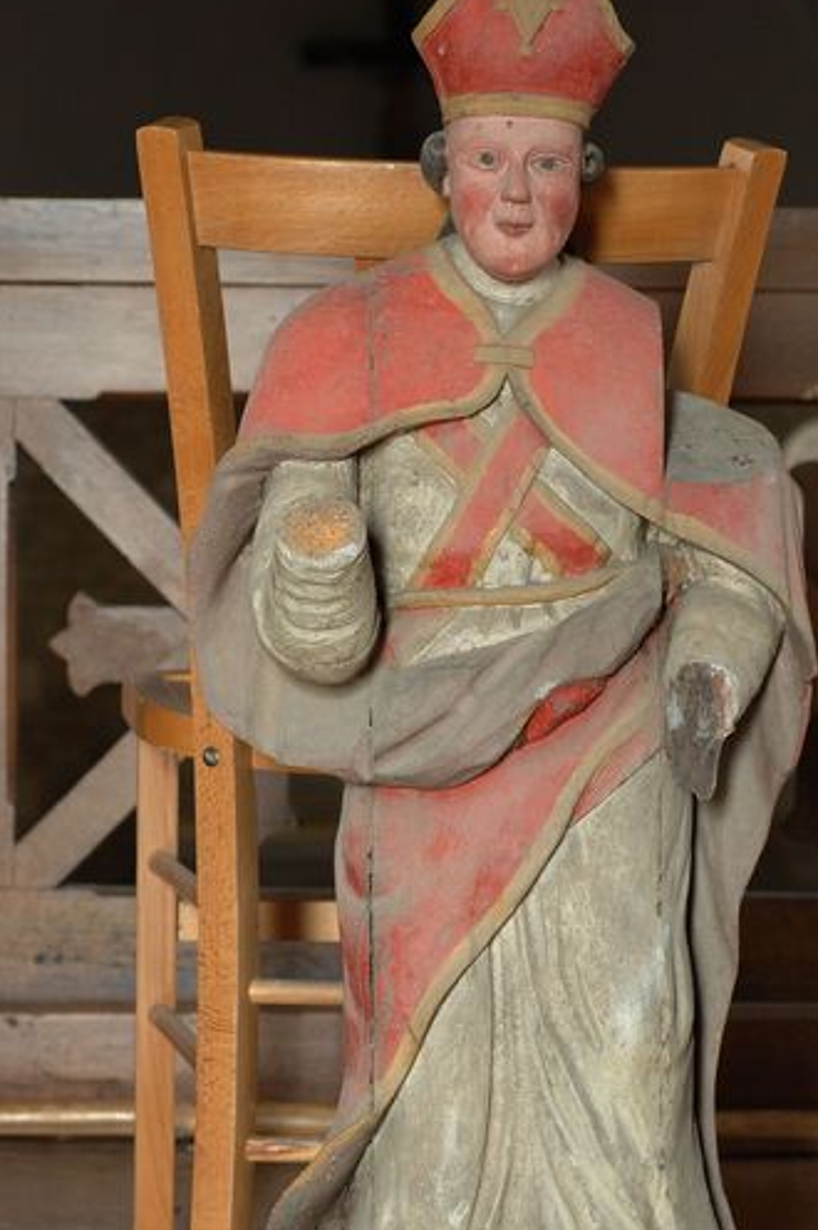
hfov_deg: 10.8
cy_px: 722
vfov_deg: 16.1
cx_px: 534
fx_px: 4334
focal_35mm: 127
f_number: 5.6
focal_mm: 60
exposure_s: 1/10
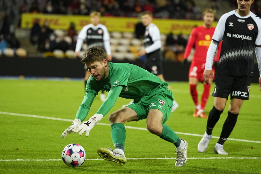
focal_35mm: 220
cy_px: 87
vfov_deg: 6.2
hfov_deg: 9.4
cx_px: 130
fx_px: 1595
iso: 2500
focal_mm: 147
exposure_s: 1/1600
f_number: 2.8
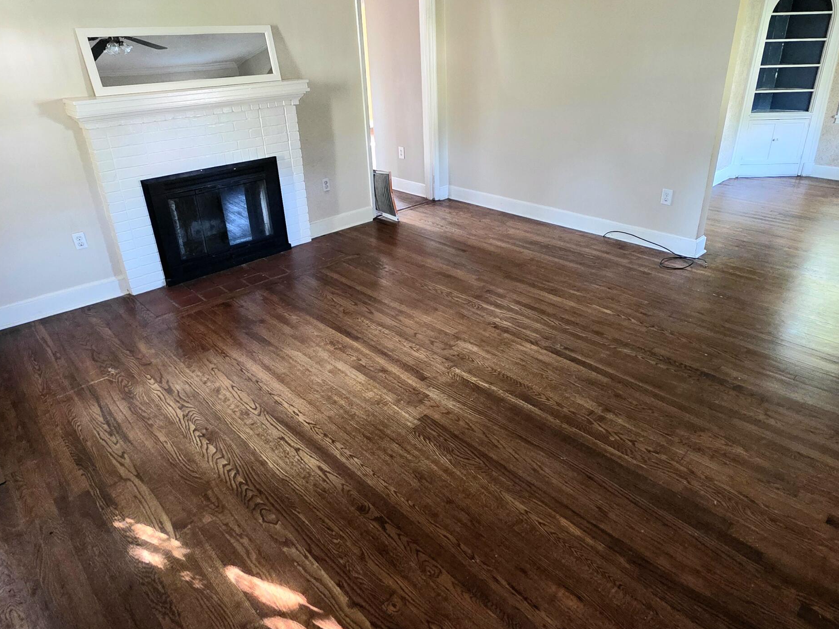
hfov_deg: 79.0
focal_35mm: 21
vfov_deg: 63.3
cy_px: 288
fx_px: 509
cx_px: 434
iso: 800
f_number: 1.9
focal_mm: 2.2
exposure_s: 1/60.2
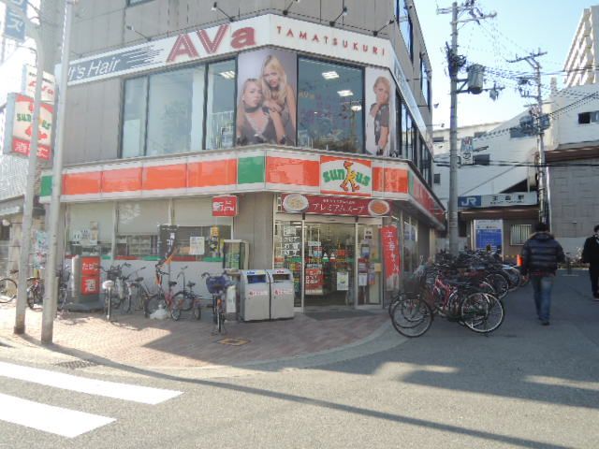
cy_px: 224
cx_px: 300
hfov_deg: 71.6
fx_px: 415
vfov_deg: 56.8
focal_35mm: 24
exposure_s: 1/500
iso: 100
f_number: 2.8
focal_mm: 4.3
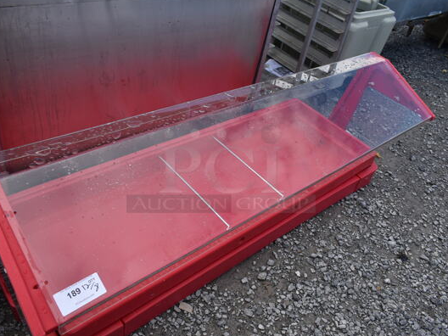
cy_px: 168
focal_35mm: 30
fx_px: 388
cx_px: 221
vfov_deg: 46.8
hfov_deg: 60.0
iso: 100
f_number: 6.3
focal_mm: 18
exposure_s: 1/160
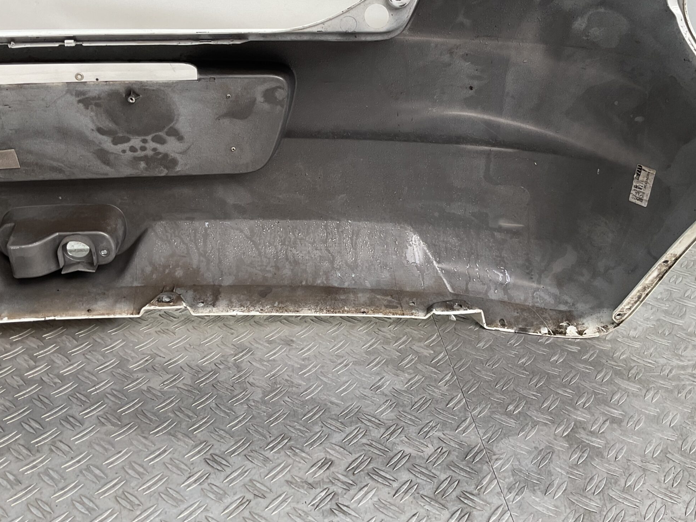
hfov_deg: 49.0
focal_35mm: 38
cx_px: 369
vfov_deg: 37.5
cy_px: 198
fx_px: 764
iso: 25
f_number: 1.8
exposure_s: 1/120
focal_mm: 3
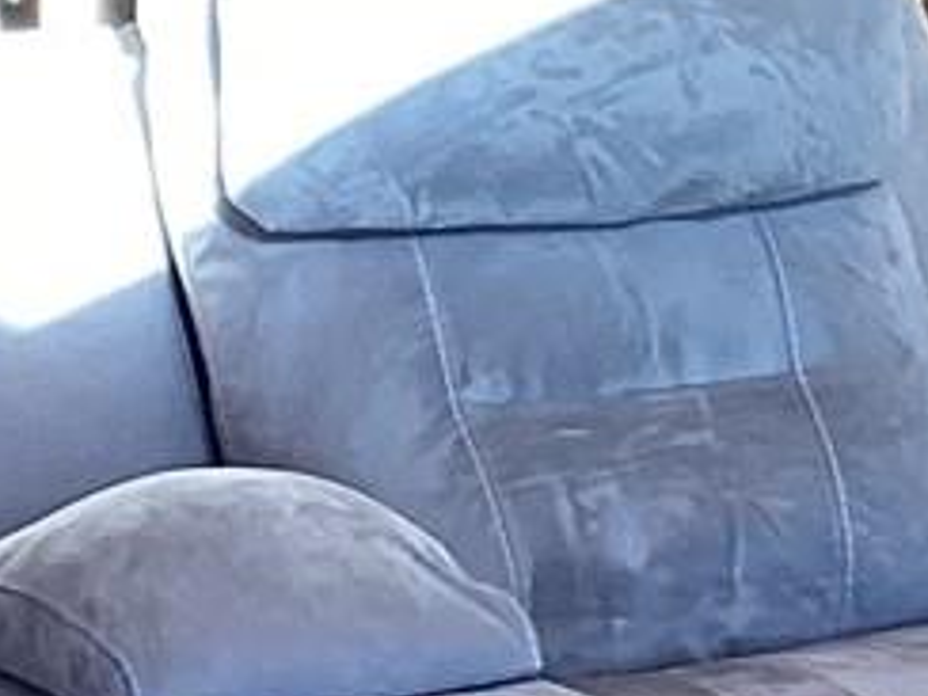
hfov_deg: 9.7
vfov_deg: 7.3
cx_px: 962
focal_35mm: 203
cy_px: -133
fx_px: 5442
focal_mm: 3.3
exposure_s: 1/60
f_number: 2.4
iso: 64
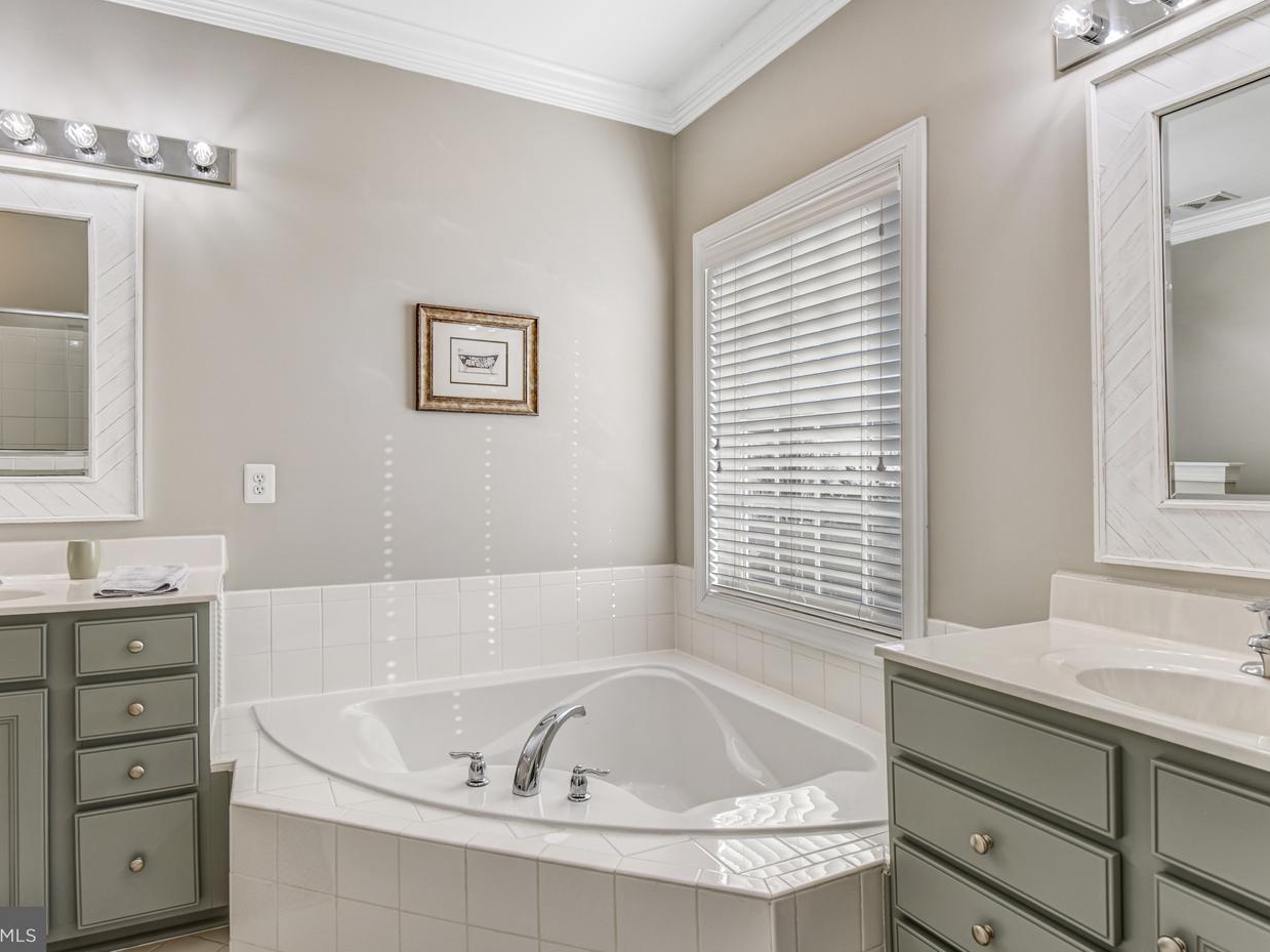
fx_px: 697
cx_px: 624
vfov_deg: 68.7
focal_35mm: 19
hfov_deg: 84.7
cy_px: 467
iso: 400
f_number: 8
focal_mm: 17
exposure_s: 1/320
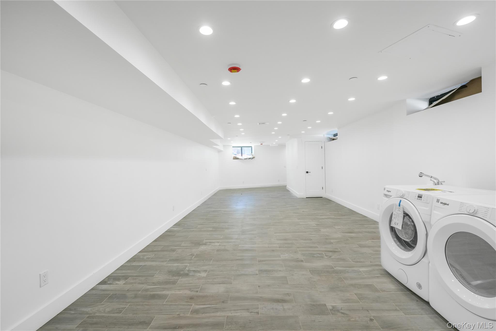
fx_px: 193
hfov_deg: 104.3
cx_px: 248
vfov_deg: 81.2
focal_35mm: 14
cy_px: 166
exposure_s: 1/80
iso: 800
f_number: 8
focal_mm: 14
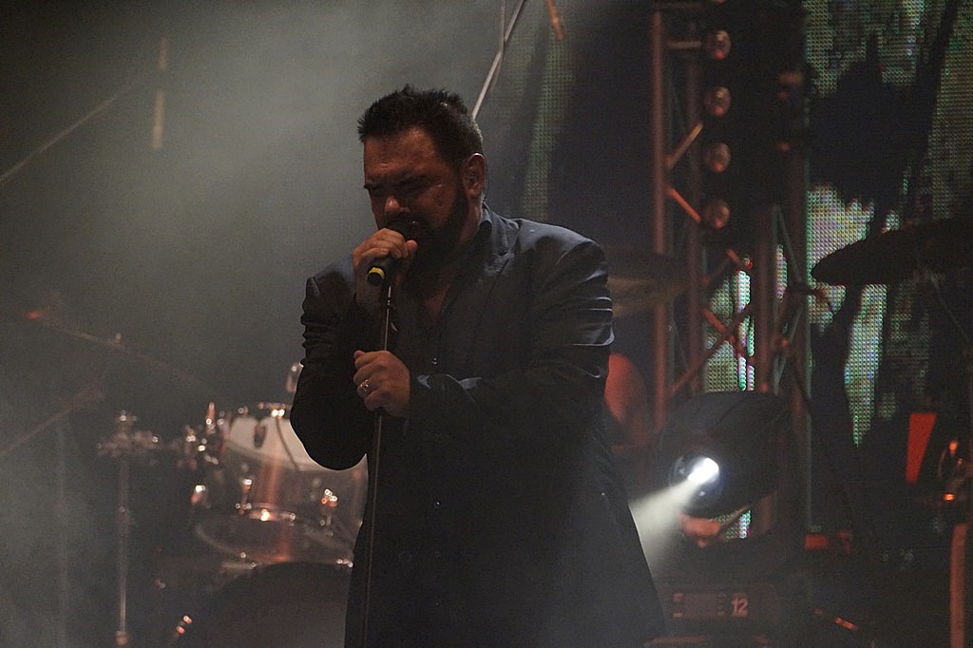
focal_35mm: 450
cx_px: 486
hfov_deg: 4.6
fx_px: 12158
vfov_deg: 3.1
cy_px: 324
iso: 3200
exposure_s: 1/125
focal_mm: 300
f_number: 5.6
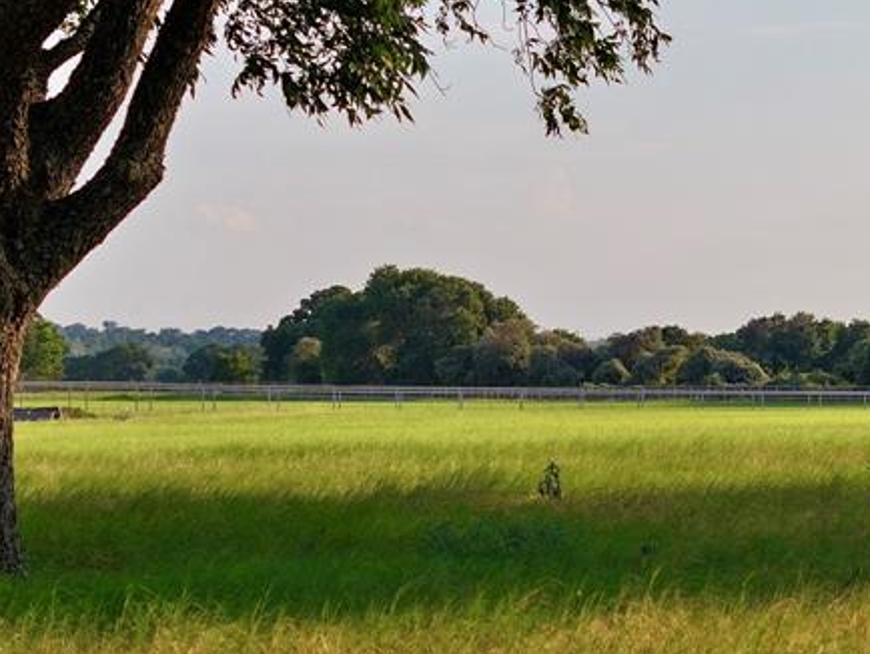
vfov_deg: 9.0
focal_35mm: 165
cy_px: 343
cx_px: 607
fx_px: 4149
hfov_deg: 11.9
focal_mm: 19.35
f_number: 2.8
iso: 100
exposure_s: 1/30
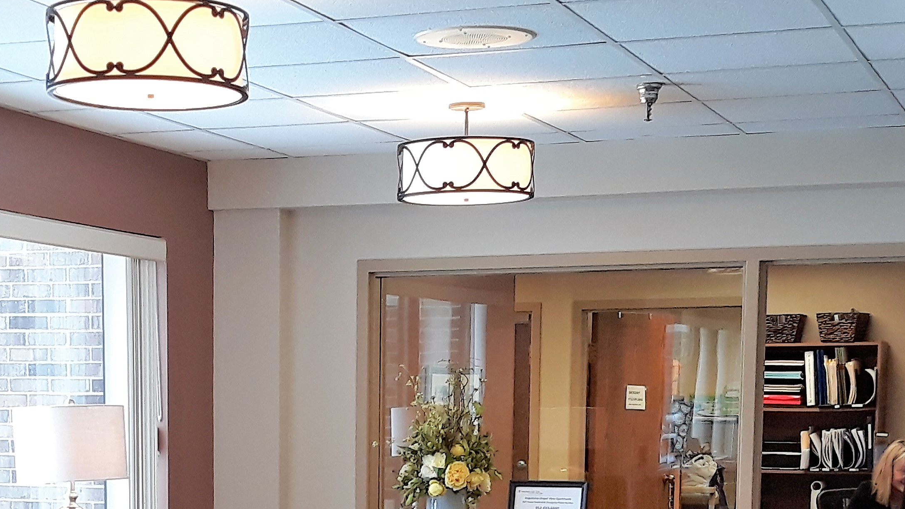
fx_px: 1392
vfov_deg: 19.4
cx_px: 276
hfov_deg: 35.5
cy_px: 629
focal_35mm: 58
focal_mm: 3.7
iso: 80
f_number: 1.7
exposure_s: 1/40
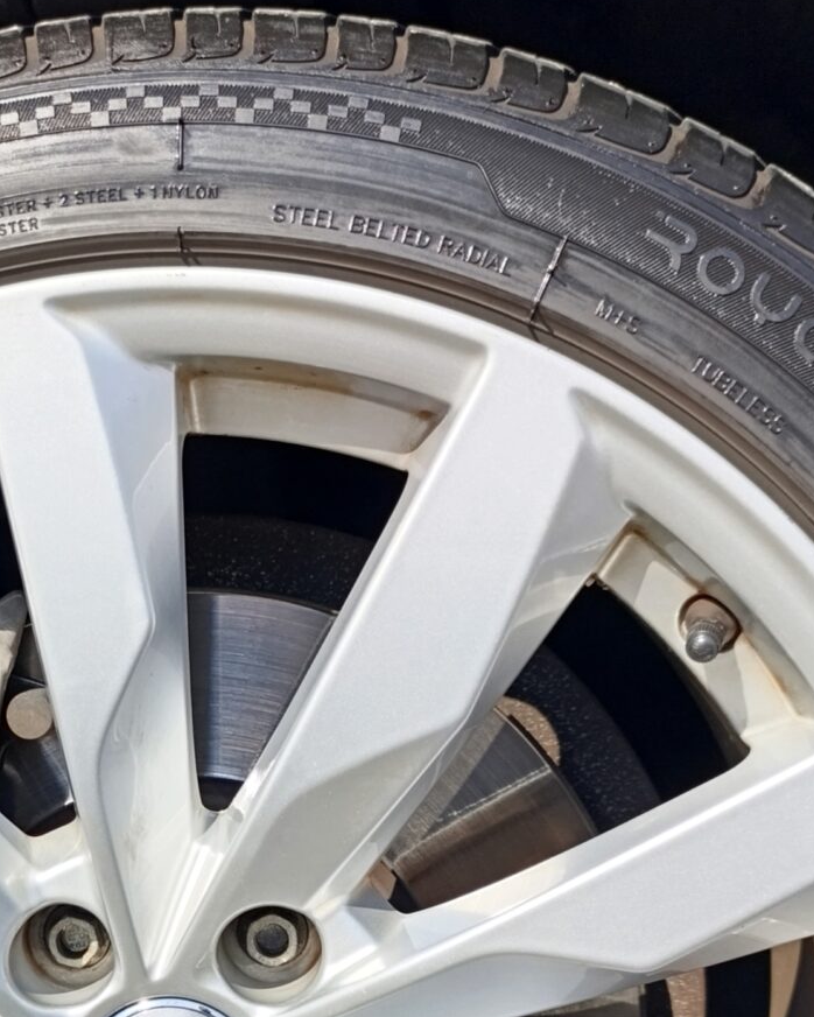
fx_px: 1987
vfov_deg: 27.4
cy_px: 959
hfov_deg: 22.6
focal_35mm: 66
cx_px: 73
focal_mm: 6.14
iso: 50
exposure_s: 1/338
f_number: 1.6
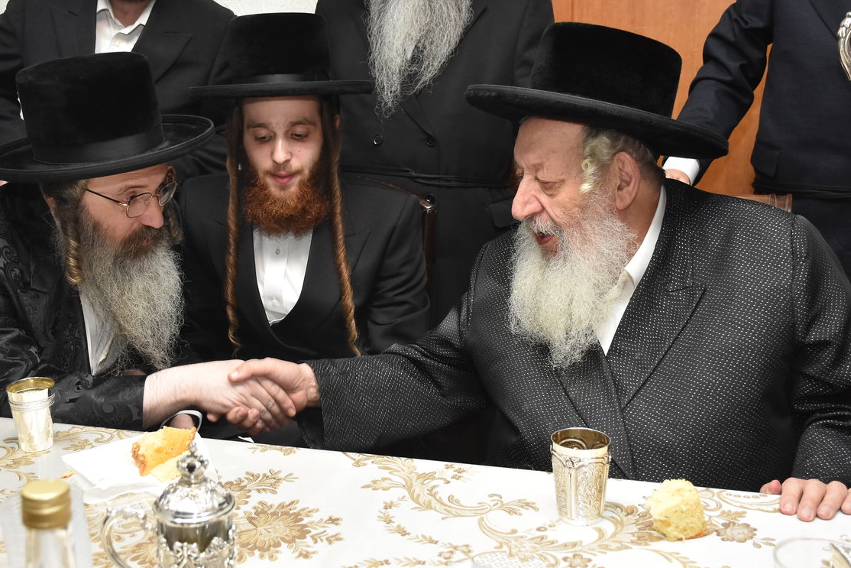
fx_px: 1158
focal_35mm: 49
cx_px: 396
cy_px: 258
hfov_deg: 40.3
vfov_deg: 27.5
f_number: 5.6
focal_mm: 26
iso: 1600
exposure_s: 1/100
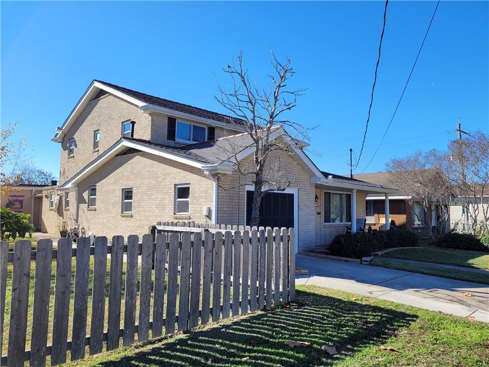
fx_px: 367
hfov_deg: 67.3
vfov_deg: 53.1
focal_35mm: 26
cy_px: 184
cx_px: 244
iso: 40
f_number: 1.8
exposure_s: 1/1695
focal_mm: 5.4
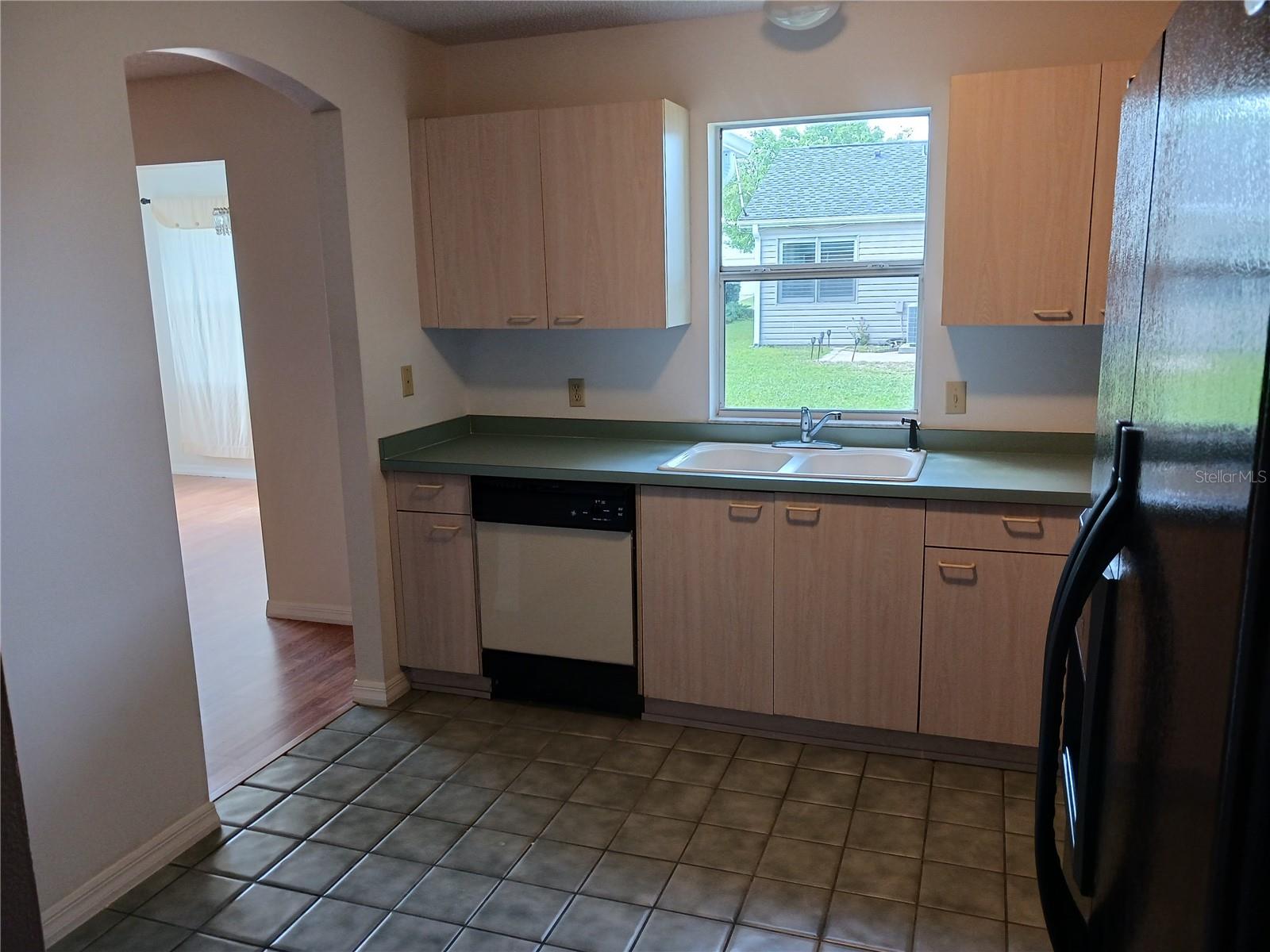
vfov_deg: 51.4
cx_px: 635
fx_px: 991
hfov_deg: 65.3
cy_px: 476
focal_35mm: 27
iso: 160
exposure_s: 1/60
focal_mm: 4
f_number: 1.8
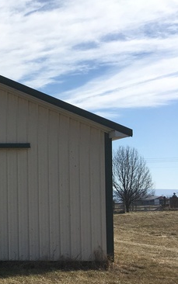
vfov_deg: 31.4
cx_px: -122
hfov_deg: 17.2
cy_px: 180
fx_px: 504
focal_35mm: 65
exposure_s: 1/3205
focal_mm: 4.15
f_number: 2.2
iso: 25
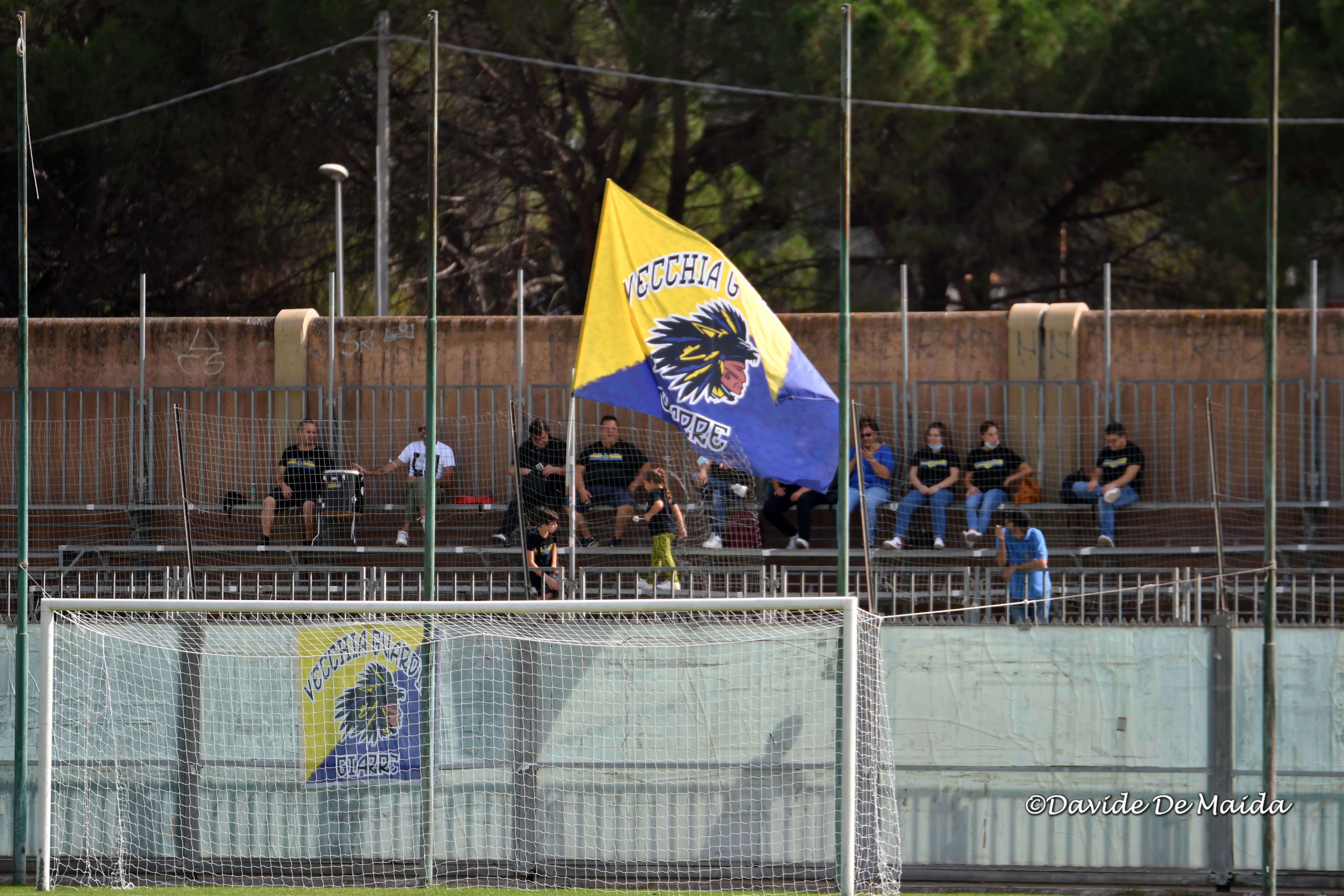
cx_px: 672
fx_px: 11199
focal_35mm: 300
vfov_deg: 4.6
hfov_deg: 6.9
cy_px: 448
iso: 100
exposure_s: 1/1600
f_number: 2.8
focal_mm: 200
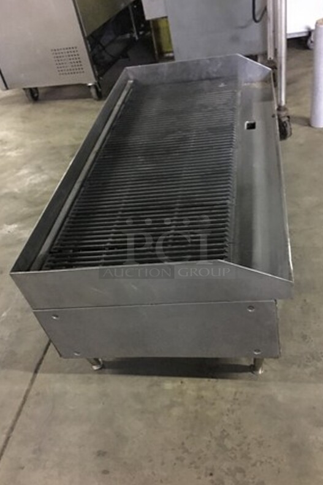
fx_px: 417
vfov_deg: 60.3
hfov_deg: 42.3
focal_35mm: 31
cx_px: 167
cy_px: 247
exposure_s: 1/4
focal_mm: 4.15
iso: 160
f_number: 2.2
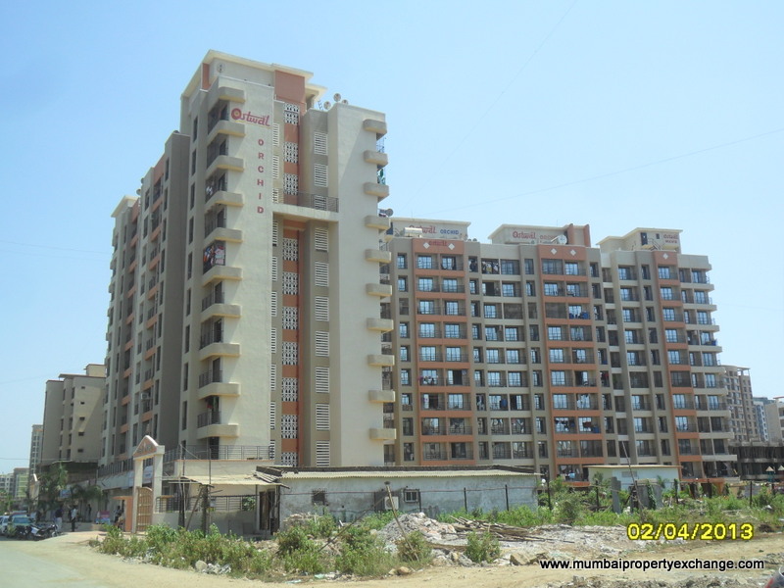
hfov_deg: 50.1
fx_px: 838
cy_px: 294
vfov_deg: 38.7
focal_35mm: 37
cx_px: 392
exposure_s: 1/750
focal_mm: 6.6
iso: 100
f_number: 4
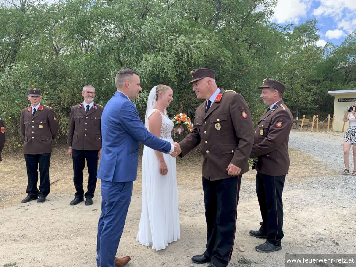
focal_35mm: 26
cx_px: 178
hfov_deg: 67.3
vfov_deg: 53.1
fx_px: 267
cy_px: 134
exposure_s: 1/555
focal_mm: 4.25
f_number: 1.8
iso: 25
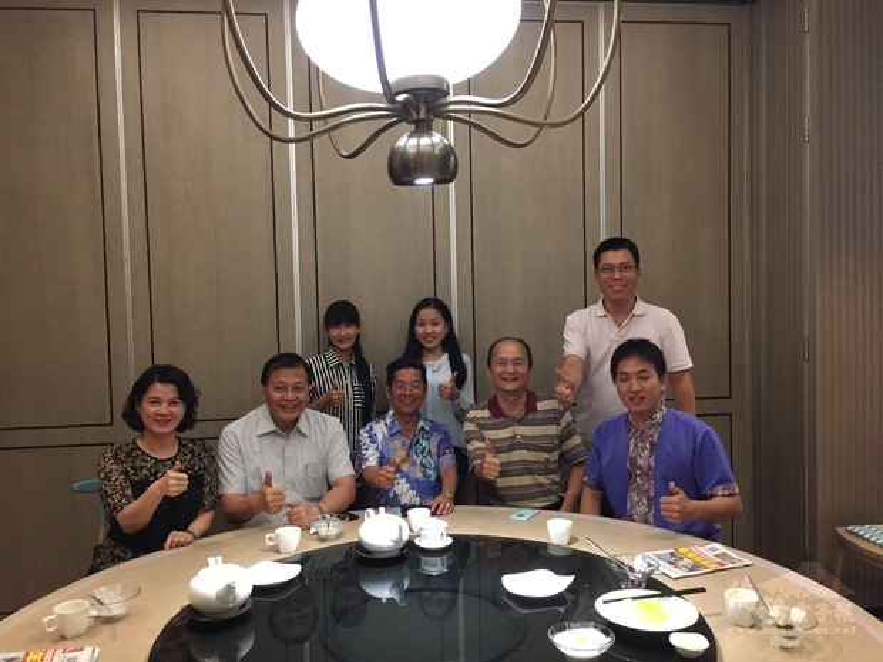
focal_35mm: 29
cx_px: 442
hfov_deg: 61.7
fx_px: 740
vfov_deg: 48.2
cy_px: 331
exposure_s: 1/20
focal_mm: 4.15
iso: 250
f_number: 2.2
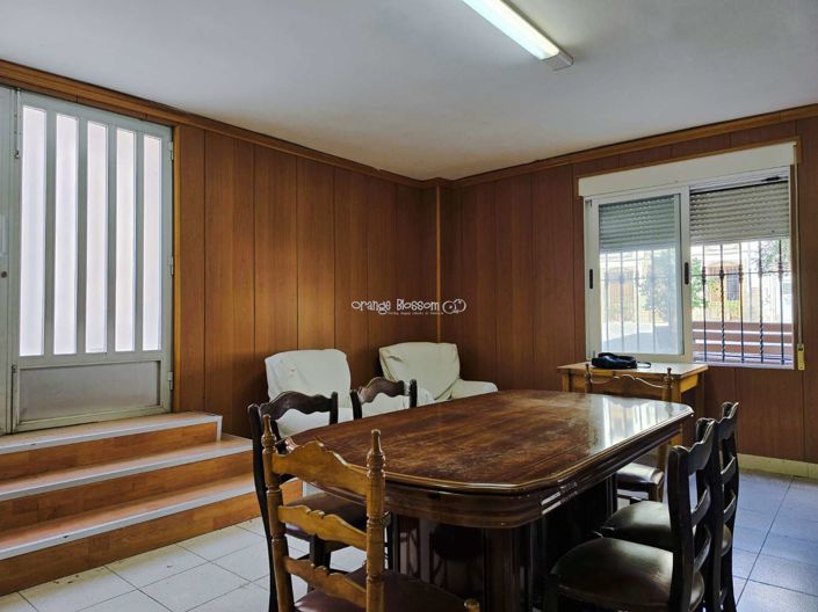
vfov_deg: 58.8
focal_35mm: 23
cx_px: 409
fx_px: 543
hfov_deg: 74.0
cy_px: 306
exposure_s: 1/100
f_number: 1.7
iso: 32
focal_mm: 6.3
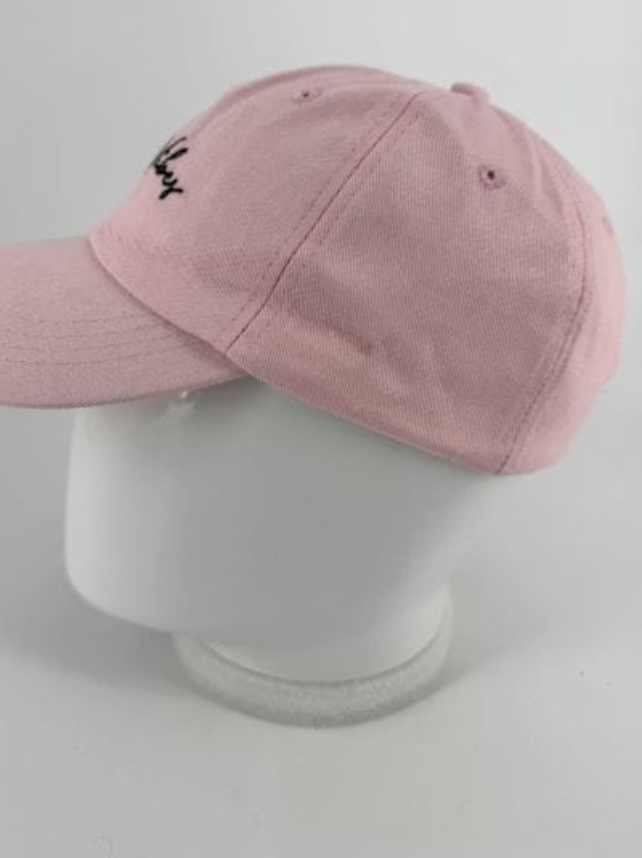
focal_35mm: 30
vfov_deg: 59.7
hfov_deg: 46.4
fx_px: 743
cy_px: 357
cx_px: 255
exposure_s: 1/1238
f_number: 1.78
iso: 80
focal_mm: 6.76
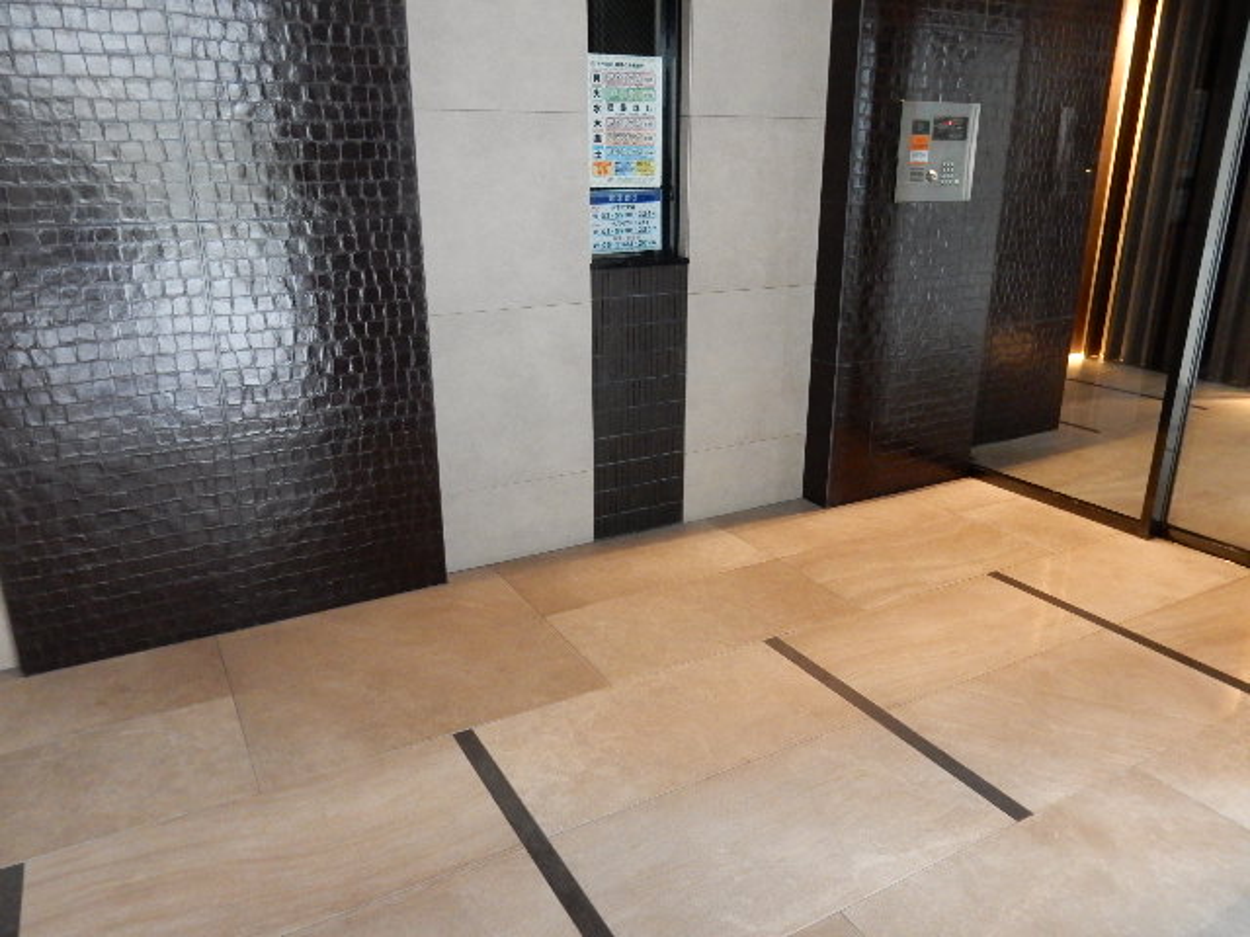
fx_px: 903
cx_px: 625
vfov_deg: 54.9
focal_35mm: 25
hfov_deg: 69.4
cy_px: 468
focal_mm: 4.5
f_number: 3.7
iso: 800
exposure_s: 1/5
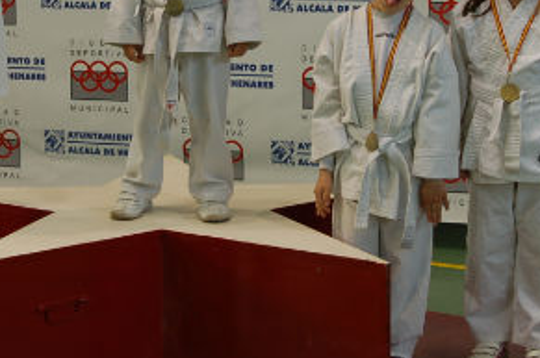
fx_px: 1438
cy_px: 43
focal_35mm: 96
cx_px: 171
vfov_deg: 14.1
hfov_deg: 21.2
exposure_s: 1/60
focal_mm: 31
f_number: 4
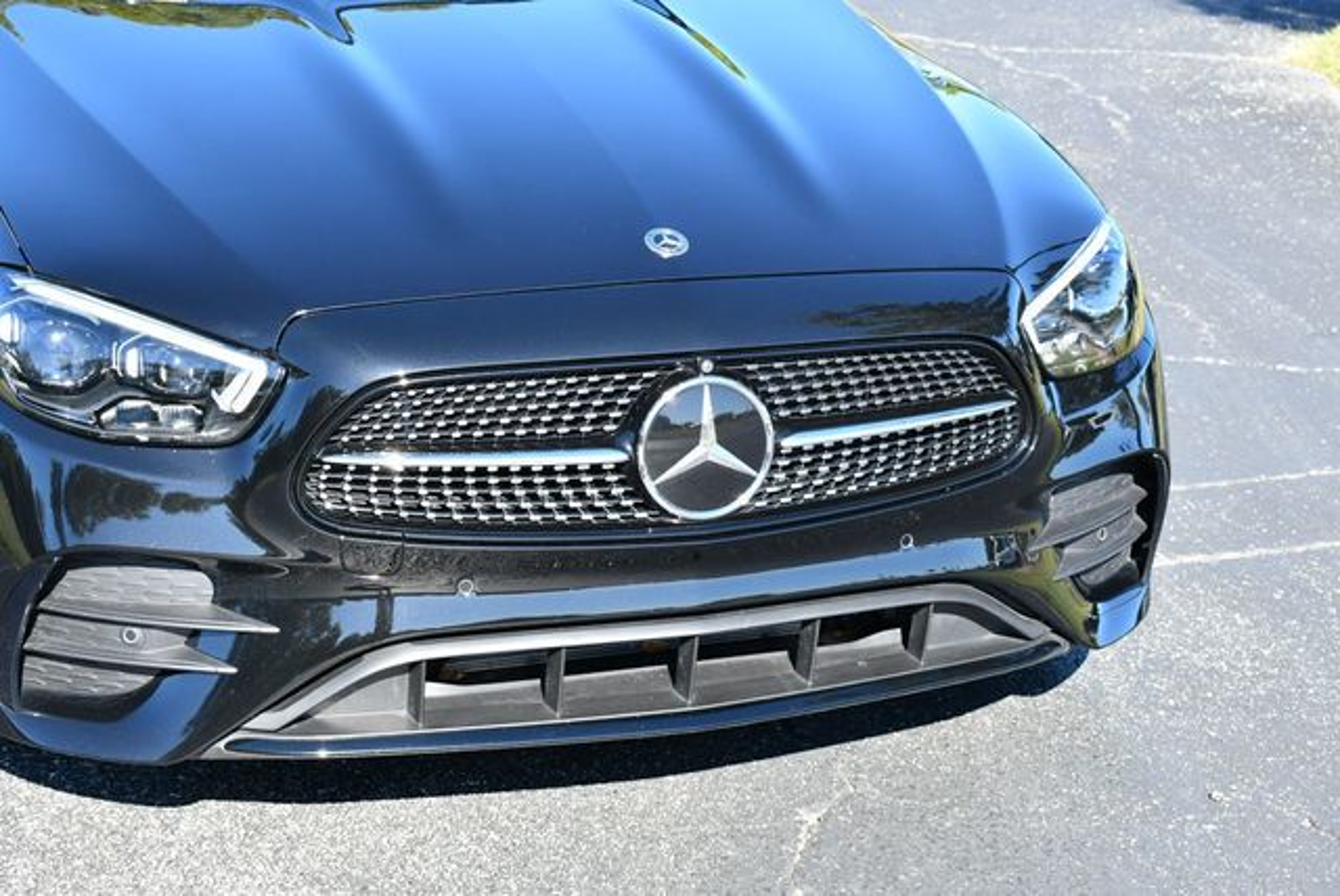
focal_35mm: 68
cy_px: 448
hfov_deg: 29.6
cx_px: 670
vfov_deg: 20.1
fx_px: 2533
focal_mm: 34
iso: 200
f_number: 5.6
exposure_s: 1/250
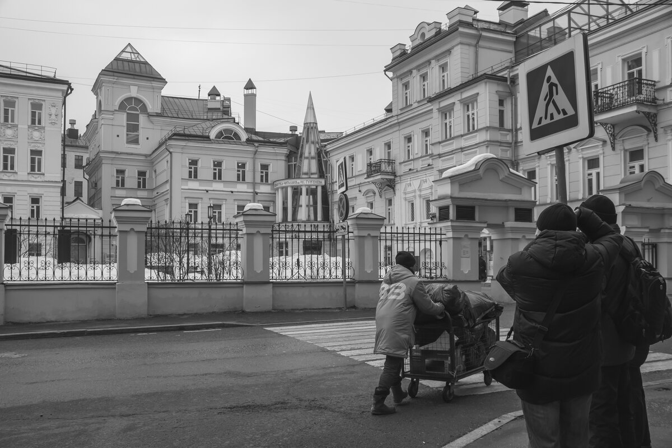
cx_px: 336
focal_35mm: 33
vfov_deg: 40.0
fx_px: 616
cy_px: 224
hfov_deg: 57.2
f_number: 5.6
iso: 250
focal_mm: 22
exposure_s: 1/640
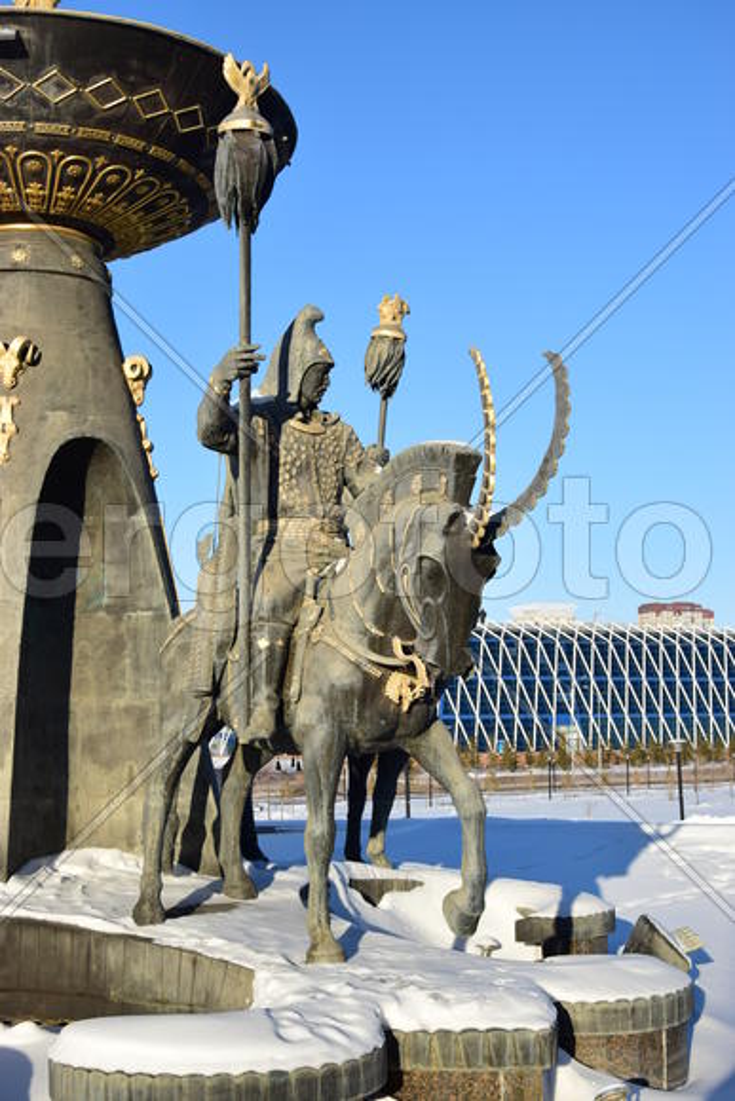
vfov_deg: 41.1
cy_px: 550
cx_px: 368
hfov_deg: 28.1
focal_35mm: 48
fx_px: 1469
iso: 100
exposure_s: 1/200
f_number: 8
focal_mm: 32
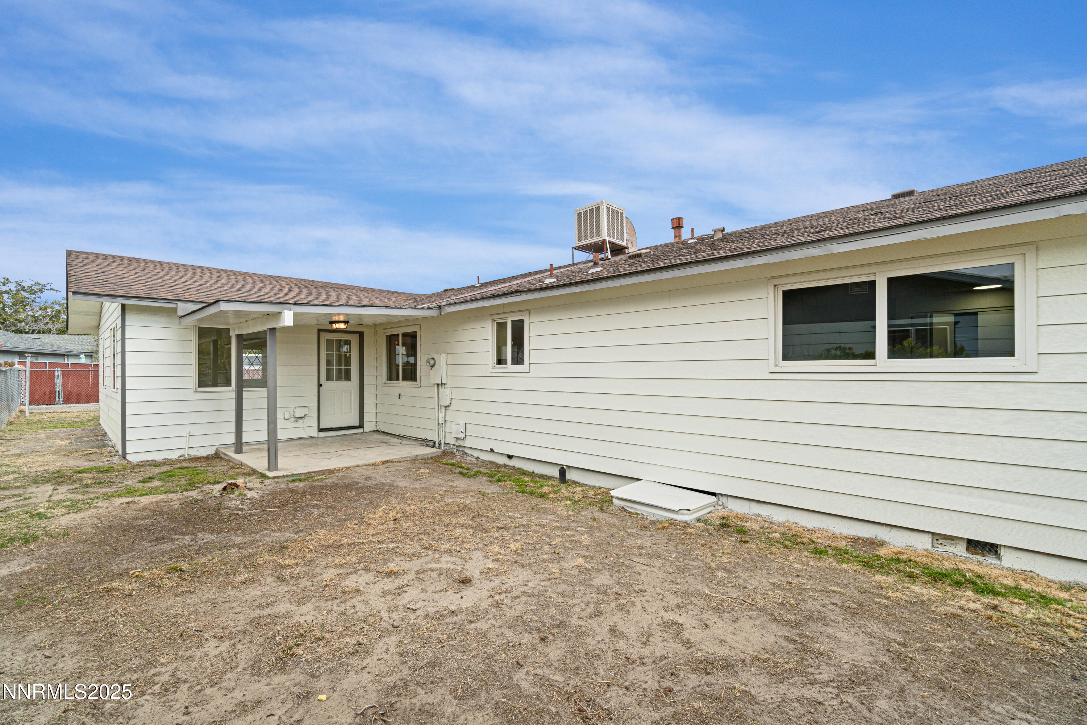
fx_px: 453
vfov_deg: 77.3
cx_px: 544
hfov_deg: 100.4
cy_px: 362
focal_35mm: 15
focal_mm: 10
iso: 100
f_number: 10
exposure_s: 1/15
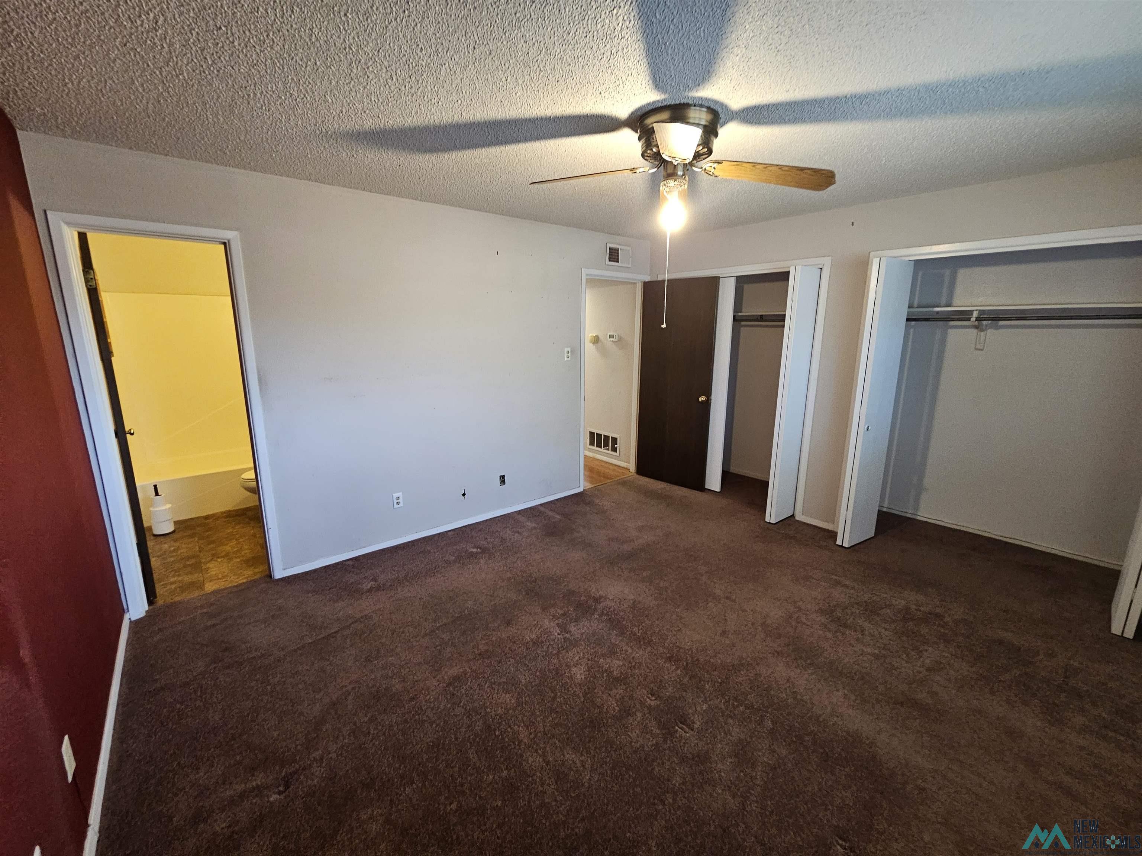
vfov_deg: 89.9
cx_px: 571
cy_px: 428
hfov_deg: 106.2
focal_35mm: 13
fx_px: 429
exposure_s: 1/40
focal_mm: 2.2
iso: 400
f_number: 2.2
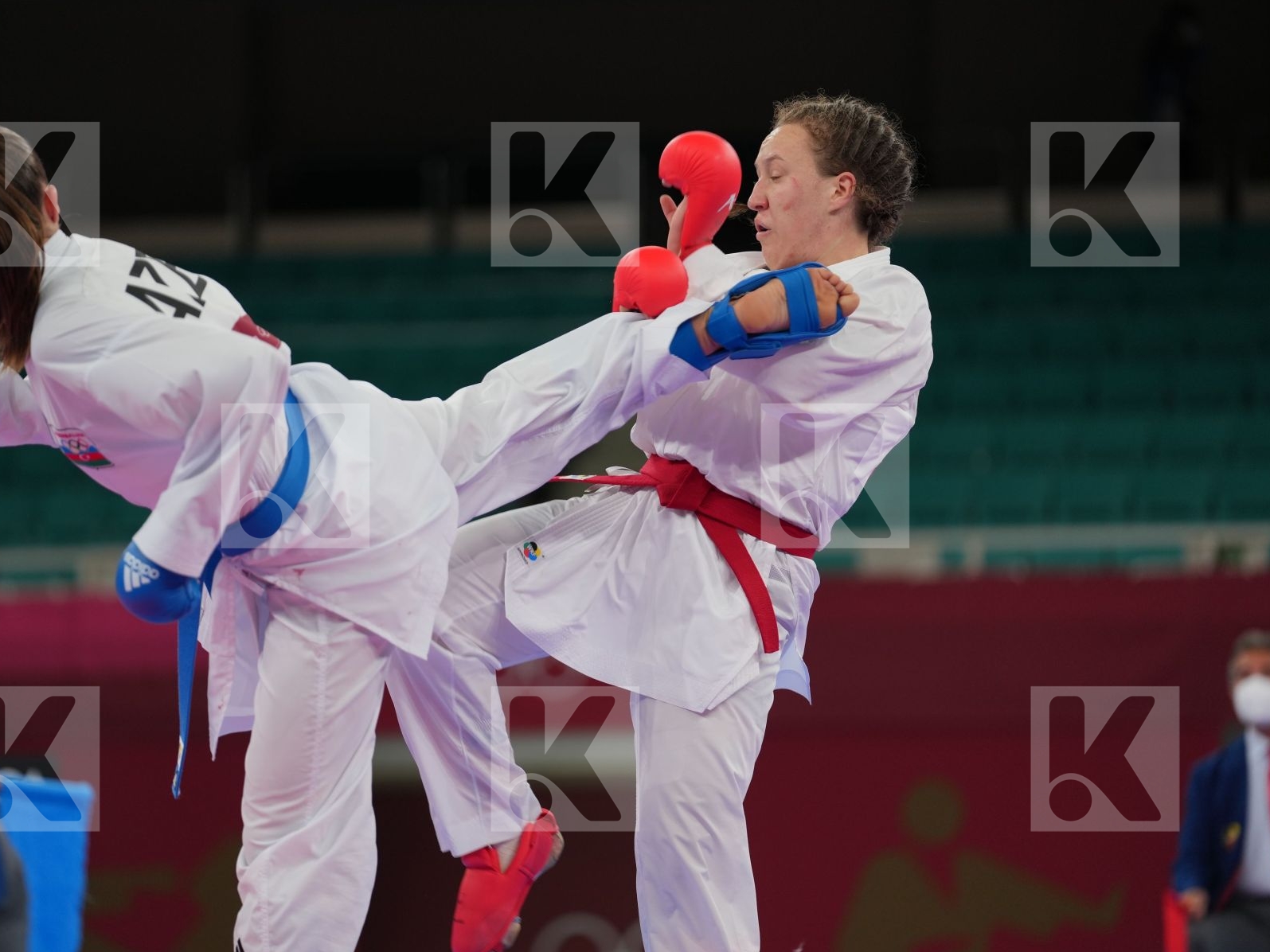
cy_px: 476
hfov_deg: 10.4
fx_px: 7007
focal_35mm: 191
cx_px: 565
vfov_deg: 7.8
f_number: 2.8
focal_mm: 176
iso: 500
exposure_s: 1/1000
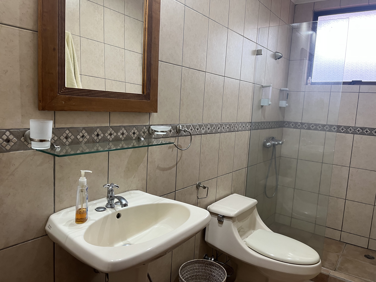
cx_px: 188
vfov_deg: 53.1
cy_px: 141
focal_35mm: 26
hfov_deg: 67.3
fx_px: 282
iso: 125
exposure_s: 1/60
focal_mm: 5.1
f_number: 1.6
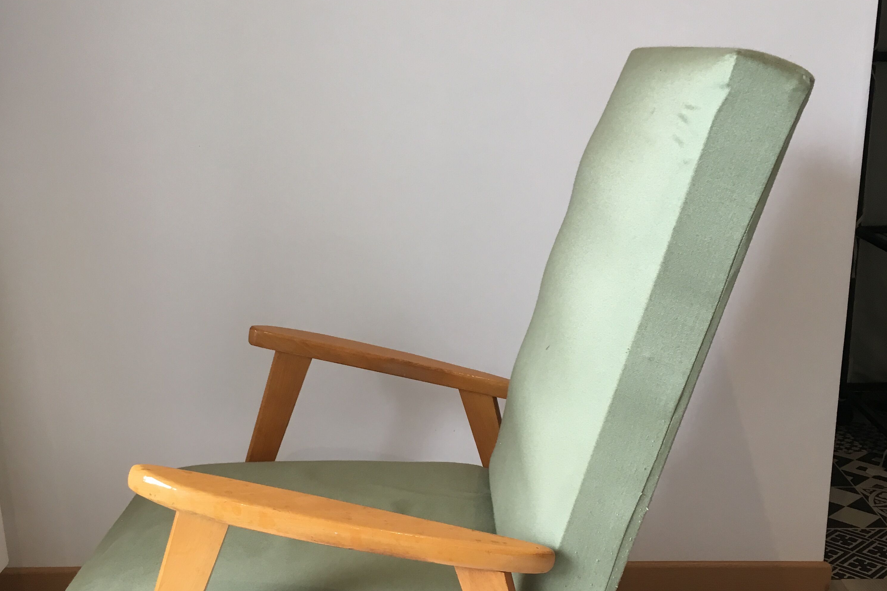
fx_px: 1010
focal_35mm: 41
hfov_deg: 47.4
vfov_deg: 32.3
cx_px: 446
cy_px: 398
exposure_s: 1/33
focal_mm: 4.15
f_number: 2.2
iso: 32
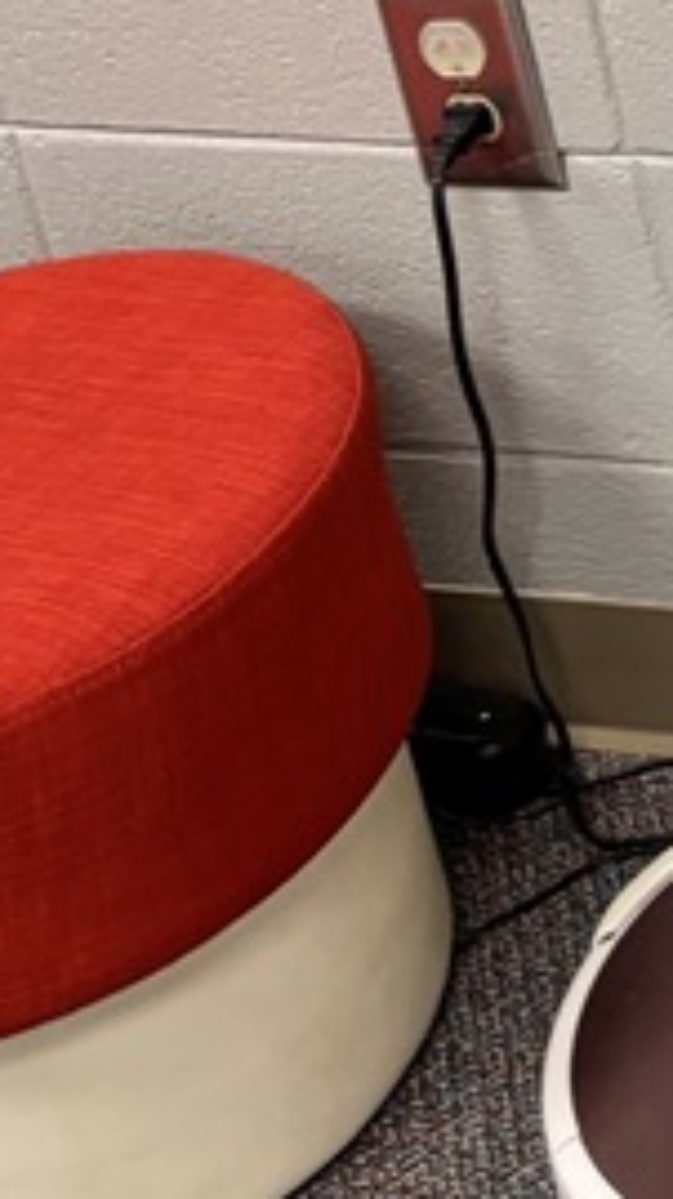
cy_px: -508
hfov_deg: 10.2
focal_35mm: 108
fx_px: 3432
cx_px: 1435
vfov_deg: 18.0
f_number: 1.6
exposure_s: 1/60
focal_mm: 5.96
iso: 250
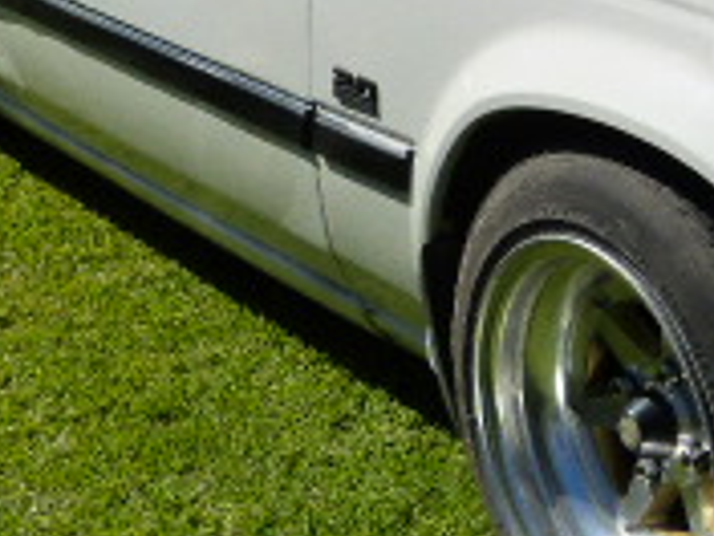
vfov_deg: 16.1
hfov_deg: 19.9
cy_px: 81
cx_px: 913
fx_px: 1877
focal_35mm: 91
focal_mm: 4.5
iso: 160
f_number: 4
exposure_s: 1/2000
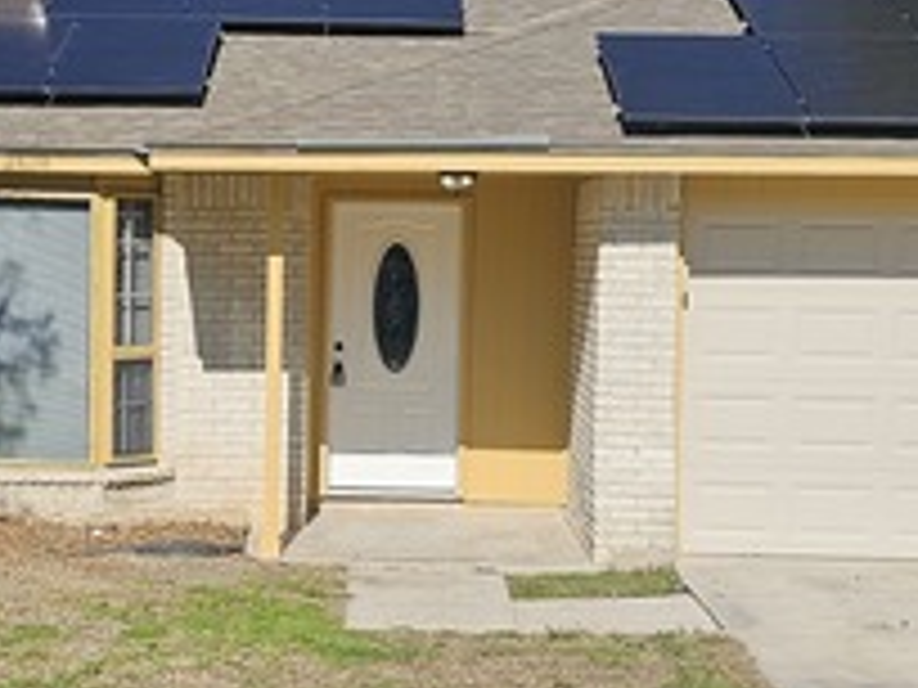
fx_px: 1909
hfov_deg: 27.0
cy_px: 319
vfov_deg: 20.4
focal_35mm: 72
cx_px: 369
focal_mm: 6.3
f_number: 1.7
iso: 12
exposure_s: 1/1654
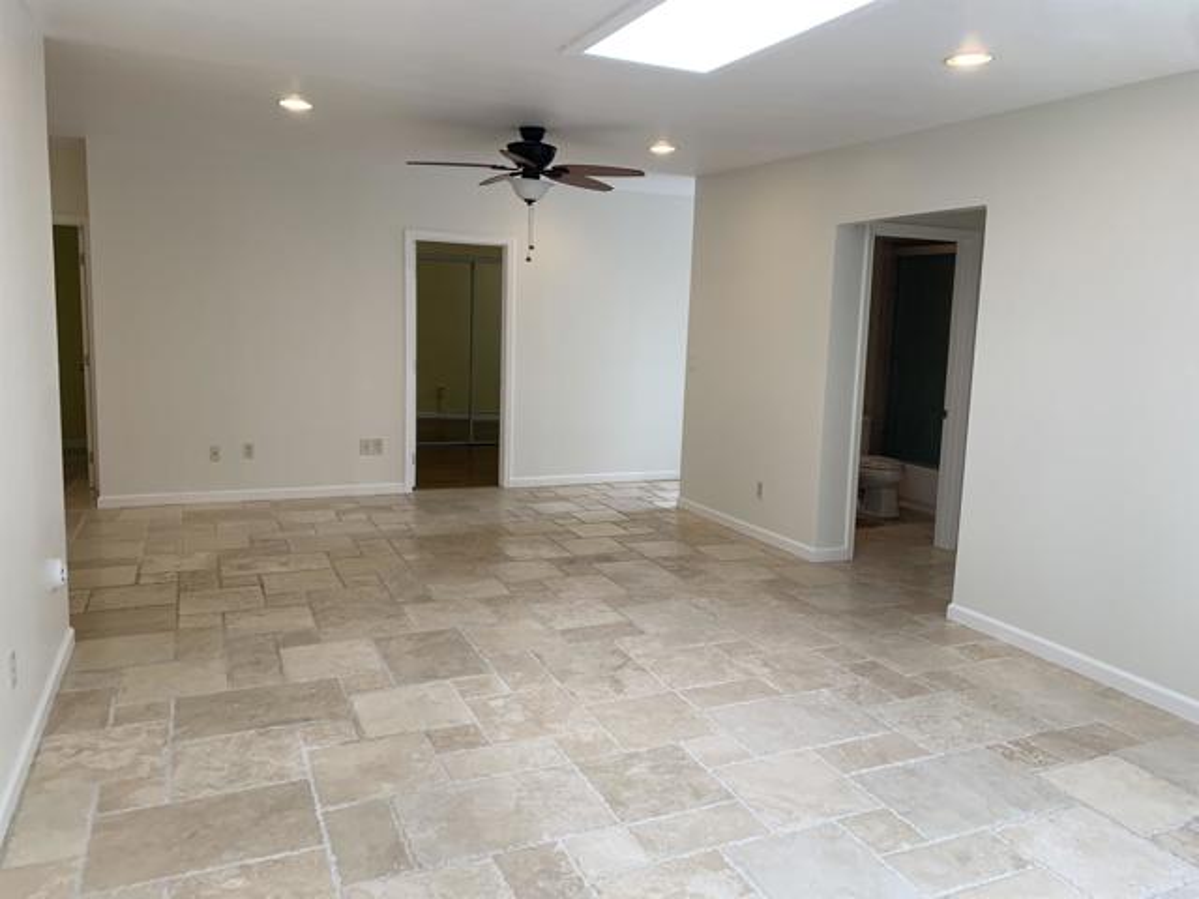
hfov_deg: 67.3
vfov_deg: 53.1
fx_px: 901
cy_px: 450
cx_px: 600
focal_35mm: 26
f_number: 1.8
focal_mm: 4.25
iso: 50
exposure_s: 1/120
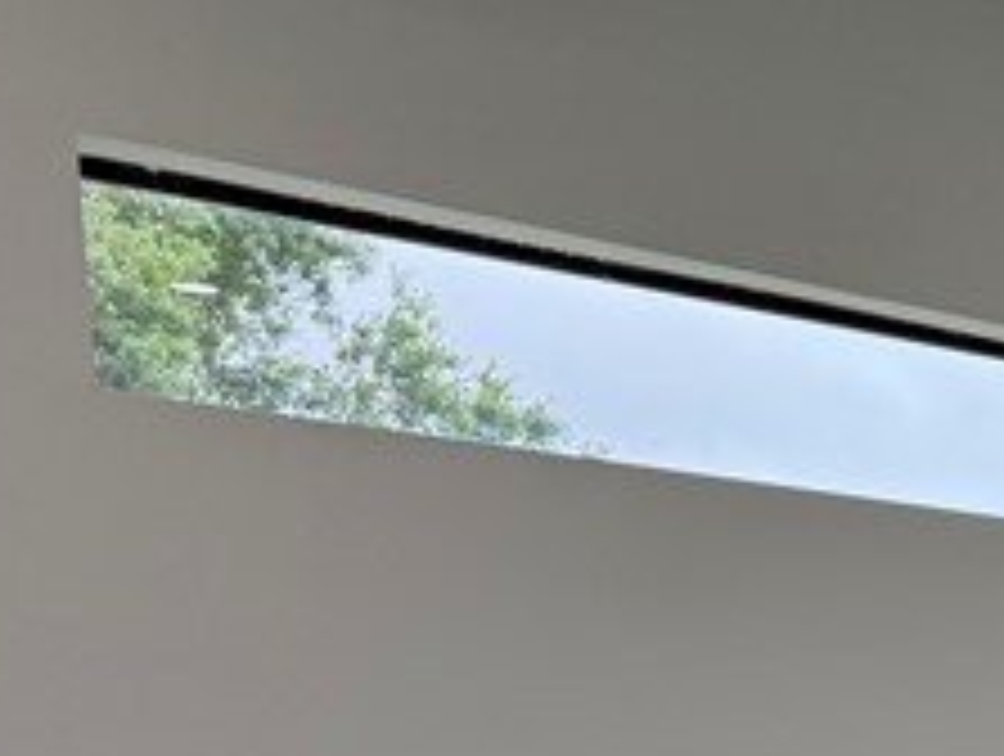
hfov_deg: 14.4
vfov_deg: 12.6
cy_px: 1256
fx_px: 3196
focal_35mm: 110
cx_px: 2098
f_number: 1.78
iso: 125
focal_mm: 6.76
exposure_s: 1/206
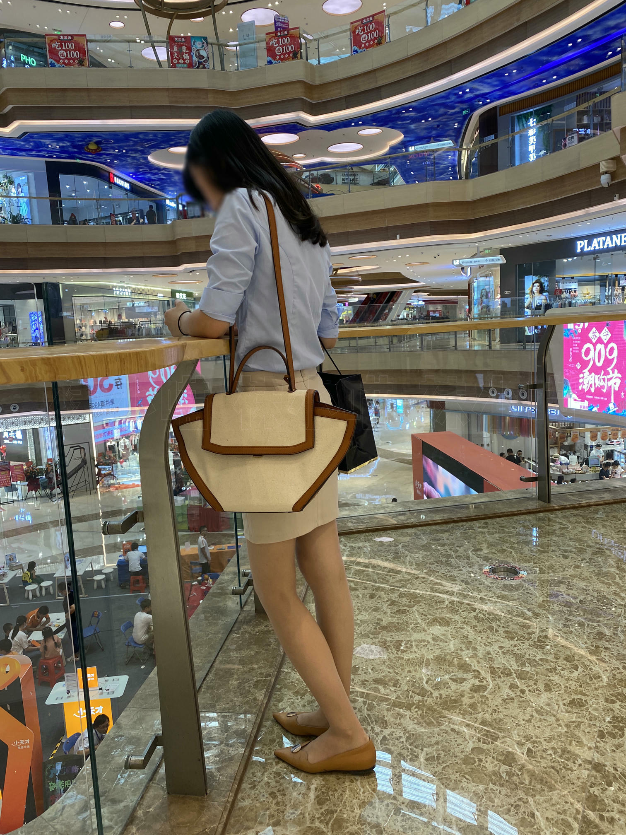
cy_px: 418
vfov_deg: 67.3
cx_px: 313
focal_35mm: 26
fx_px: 627
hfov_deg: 53.1
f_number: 1.8
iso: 80
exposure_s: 1/100
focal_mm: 4.25
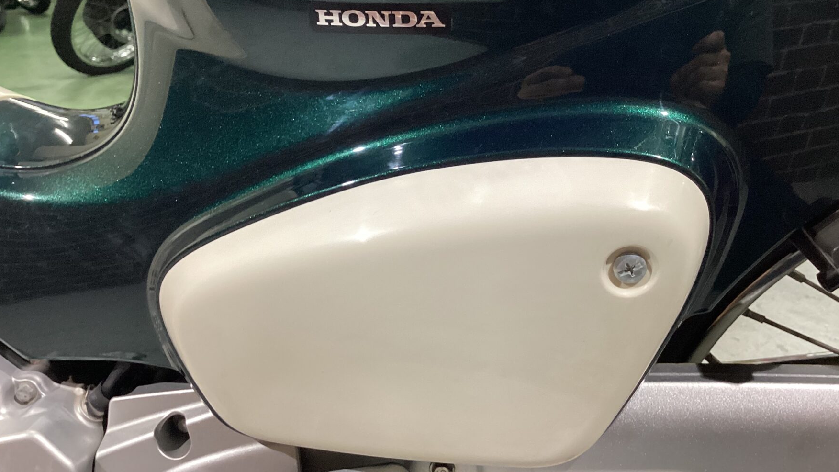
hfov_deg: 54.0
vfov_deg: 31.8
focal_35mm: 37
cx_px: 439
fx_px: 823
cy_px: 173
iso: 125
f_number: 2.4
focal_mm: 3.3
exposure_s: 1/50
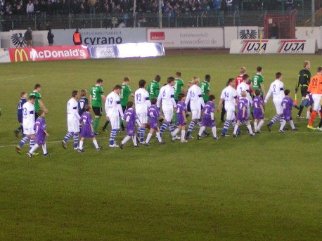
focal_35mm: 208
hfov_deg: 9.5
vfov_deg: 7.1
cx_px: 133
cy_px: 73
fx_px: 1934
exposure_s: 1/40
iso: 200
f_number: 3.5
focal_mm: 18.2
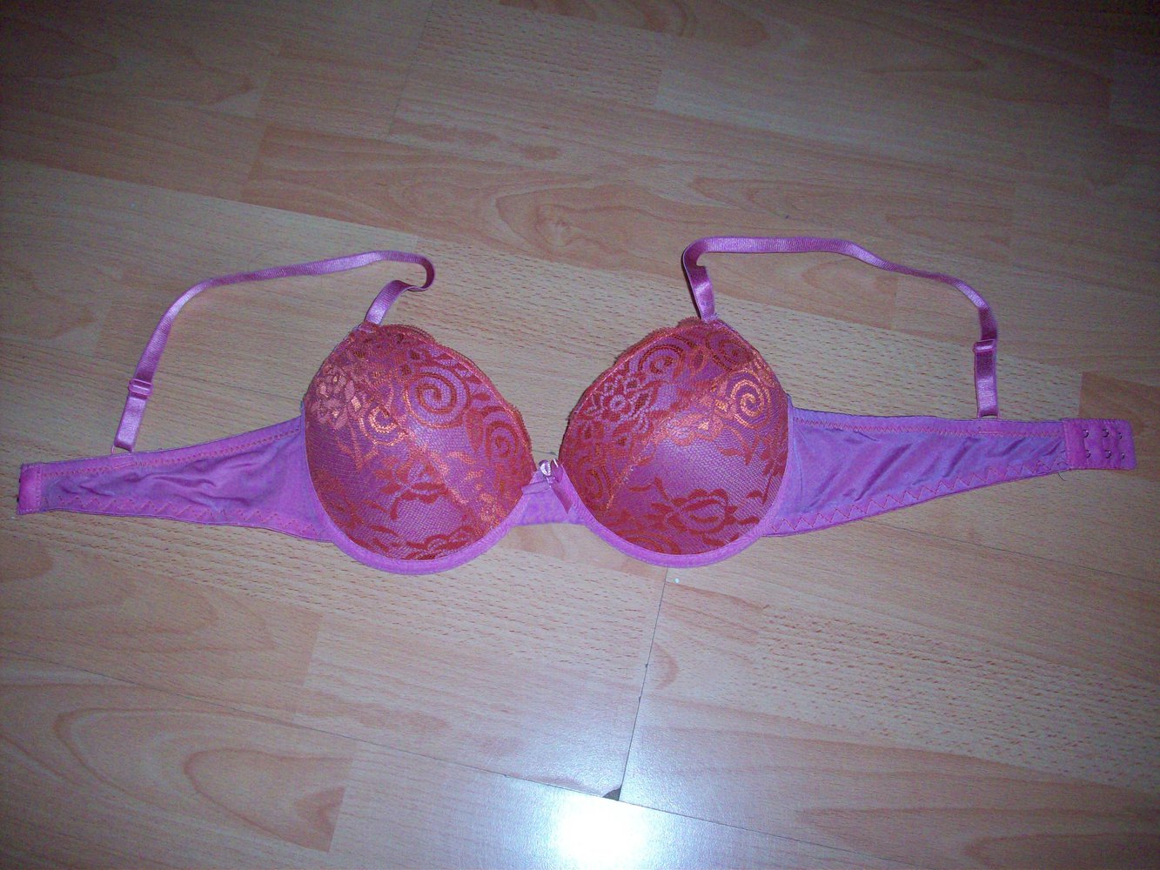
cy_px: 435
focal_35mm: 37
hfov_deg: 50.1
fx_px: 1240
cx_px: 580
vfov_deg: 38.7
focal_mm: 6.2
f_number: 2.8
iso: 160
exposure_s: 1/45
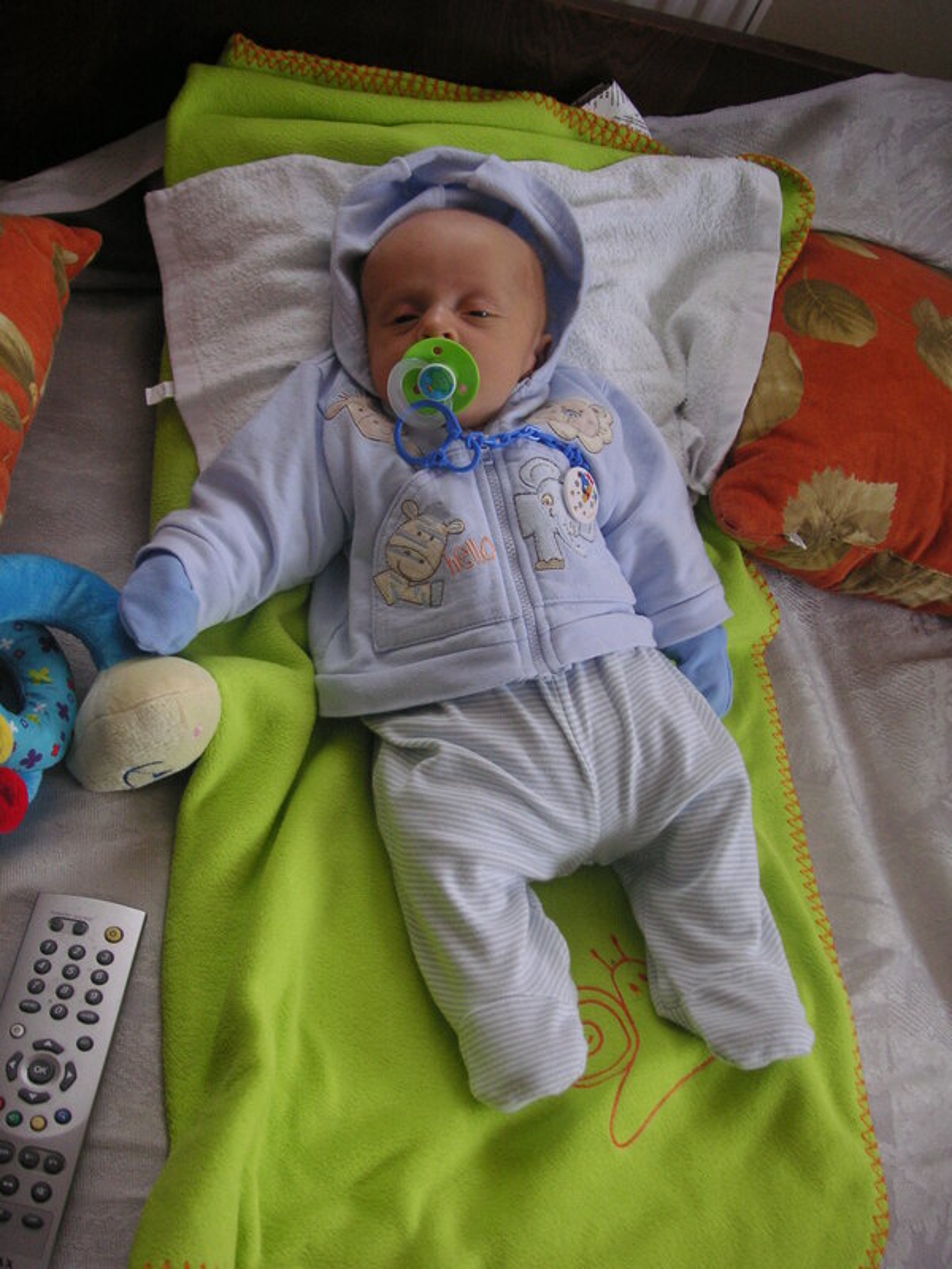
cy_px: 634
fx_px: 1357
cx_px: 476
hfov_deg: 38.7
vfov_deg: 50.1
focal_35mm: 37
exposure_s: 1/45
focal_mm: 6.1
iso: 80
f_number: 2.8
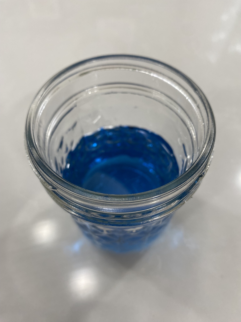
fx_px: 232
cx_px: 120
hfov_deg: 54.9
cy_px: 161
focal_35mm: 25
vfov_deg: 69.4
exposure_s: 1/120
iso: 125
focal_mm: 4.25
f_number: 1.8
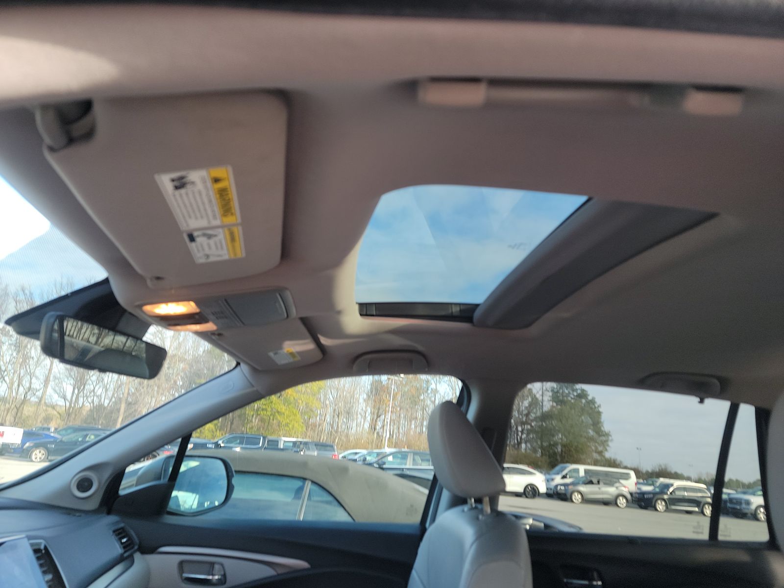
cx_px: 392
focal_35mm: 24
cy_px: 294
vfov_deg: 56.8
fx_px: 544
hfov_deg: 71.6
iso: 76
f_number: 1.8
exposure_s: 1/119
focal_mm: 6.7
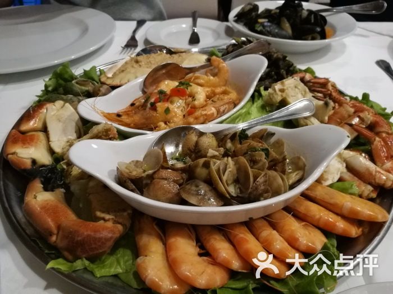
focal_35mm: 27
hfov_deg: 65.3
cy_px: 147
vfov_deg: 51.4
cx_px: 196
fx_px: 307
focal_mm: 4.5
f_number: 2.2
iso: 640
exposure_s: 1/20
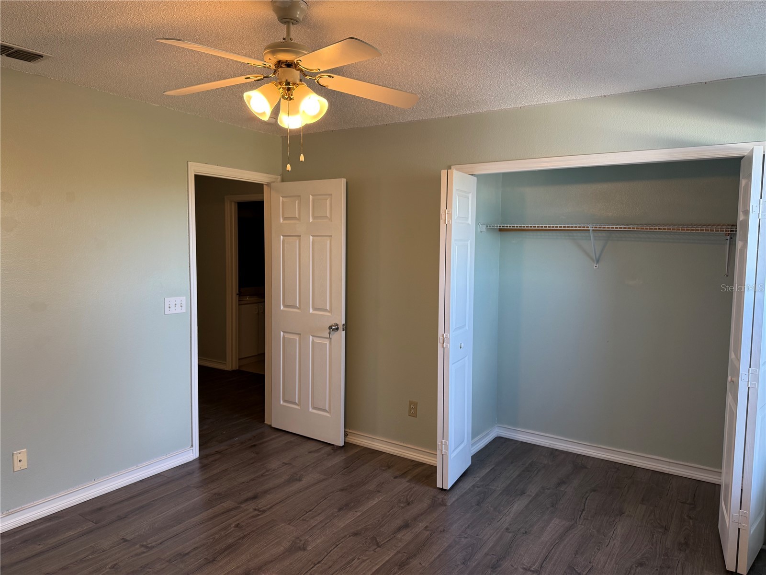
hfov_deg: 71.6
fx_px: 531
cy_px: 288
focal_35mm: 24
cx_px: 383
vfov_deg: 56.8
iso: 160
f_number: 1.78
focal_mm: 6.76
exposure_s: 1/120
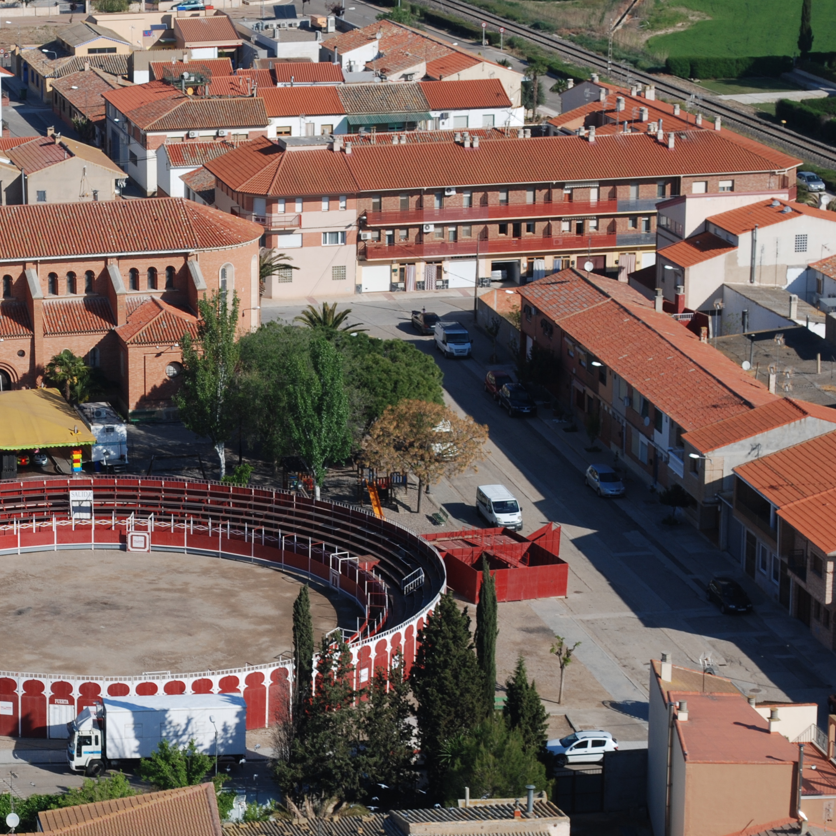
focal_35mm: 134
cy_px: 475
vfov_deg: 13.0
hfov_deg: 12.9
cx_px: 56
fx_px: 3656
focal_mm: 55
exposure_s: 1/250
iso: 100
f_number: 8
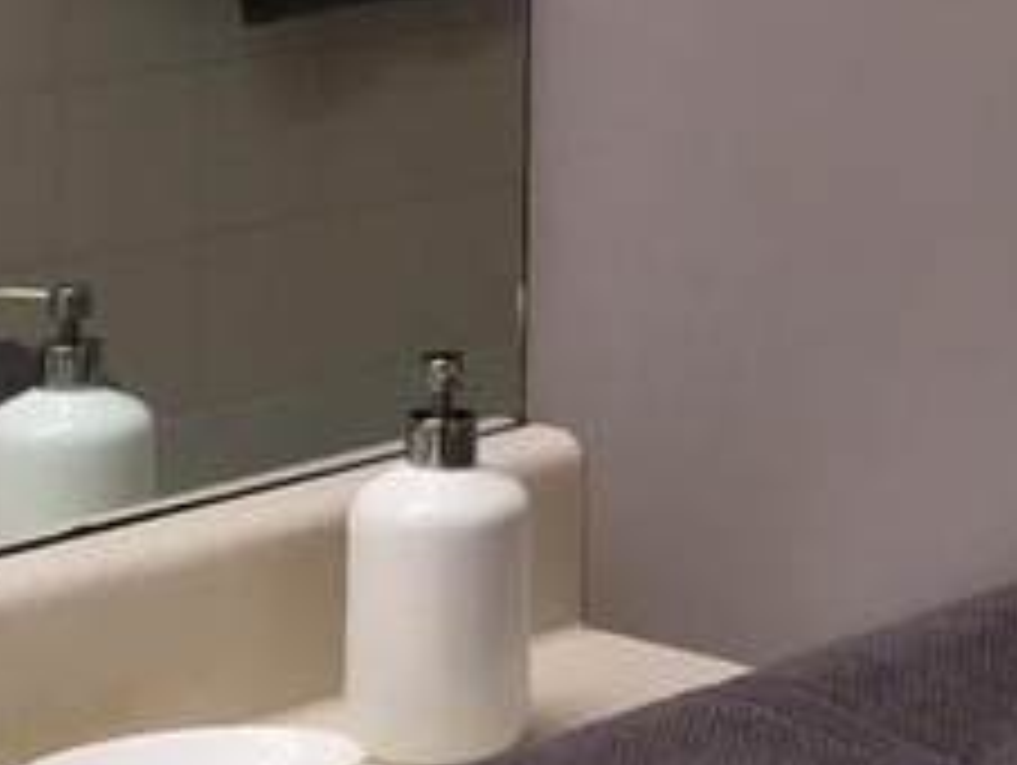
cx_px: 972
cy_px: -446
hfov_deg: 11.9
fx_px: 4823
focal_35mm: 164
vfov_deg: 8.8
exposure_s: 1/30
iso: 25
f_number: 2.2
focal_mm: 4.15
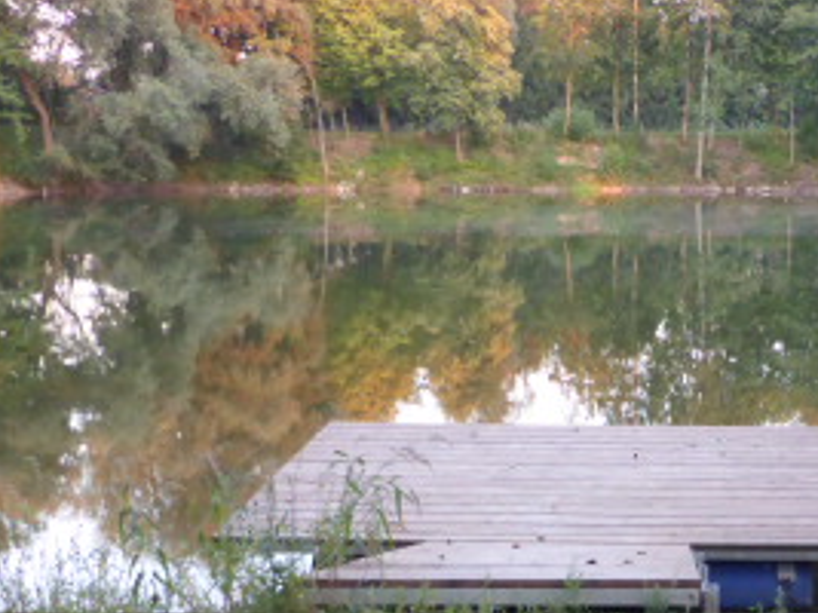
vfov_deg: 24.0
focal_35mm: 60
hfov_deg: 31.4
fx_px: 1417
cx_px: 653
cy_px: 500
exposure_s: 1/60
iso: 400
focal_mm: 4.3
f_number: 3.3
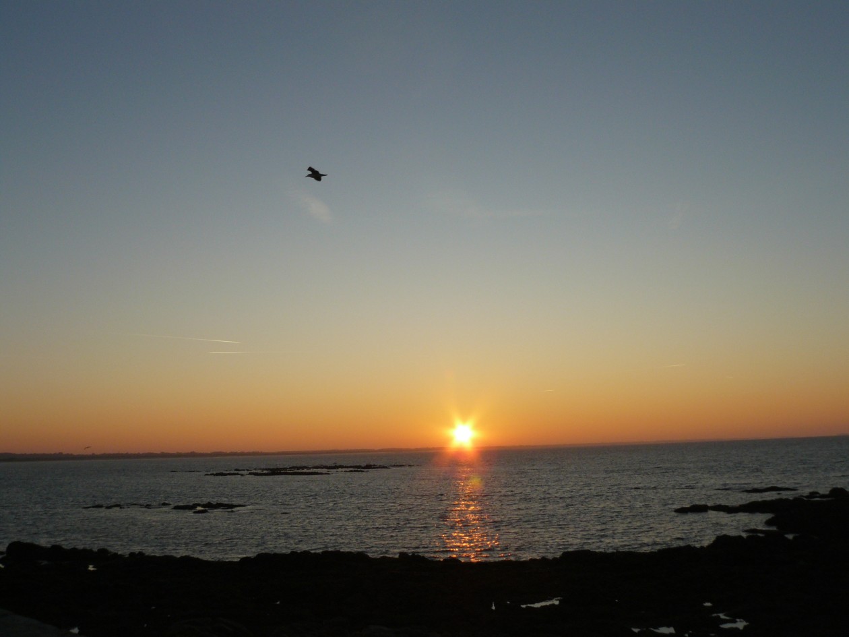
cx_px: 424
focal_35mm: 36
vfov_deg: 39.7
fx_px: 883
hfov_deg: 51.4
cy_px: 318
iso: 100
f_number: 5.6
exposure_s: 1/250
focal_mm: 6
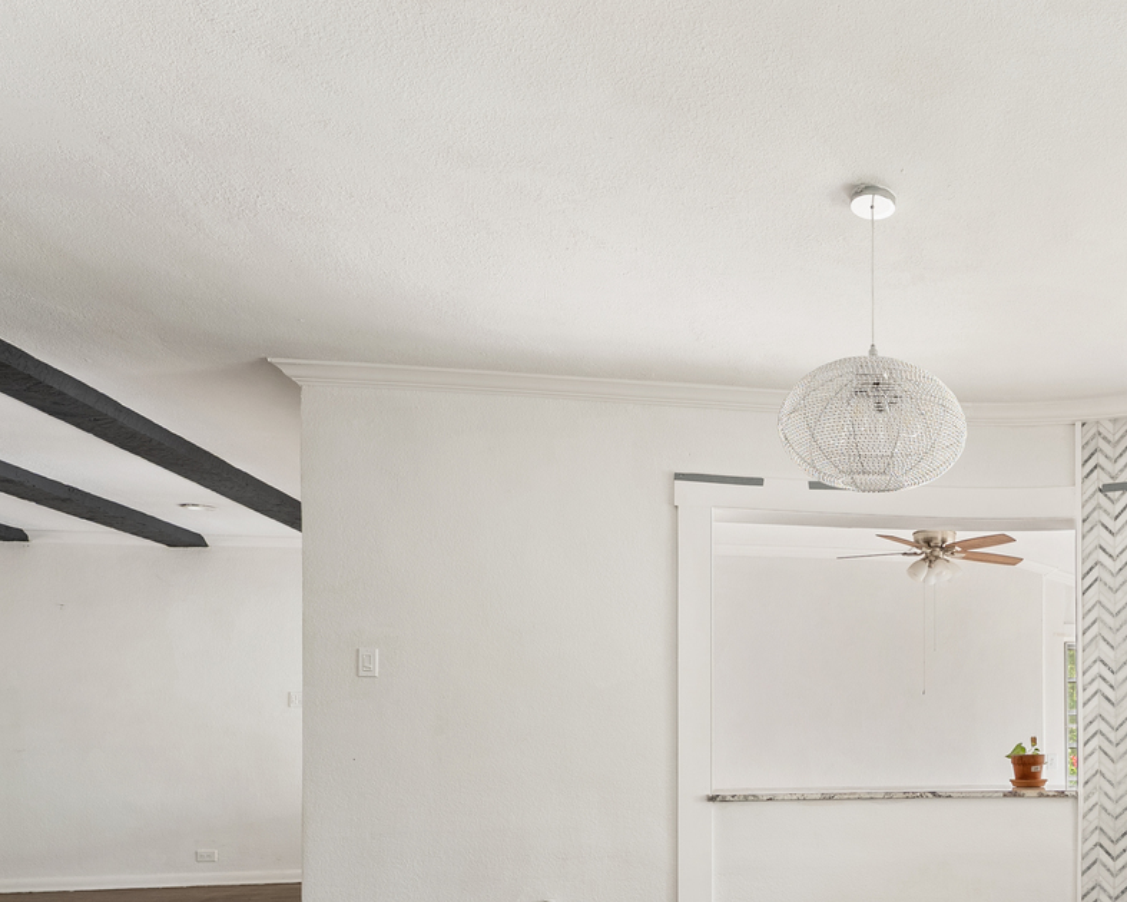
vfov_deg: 50.3
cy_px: 712
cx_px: 929
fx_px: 901
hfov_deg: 58.3
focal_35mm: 27
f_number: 5.6
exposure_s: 1/10
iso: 250
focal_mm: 14
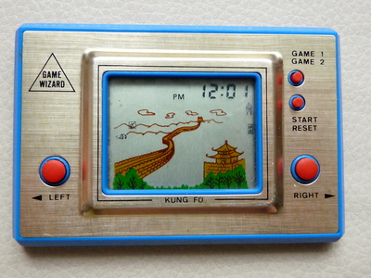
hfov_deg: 51.4
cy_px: 139
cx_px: 186
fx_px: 386
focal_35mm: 36
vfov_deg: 39.7
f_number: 2.8
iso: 400
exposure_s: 1/25
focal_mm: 4.8
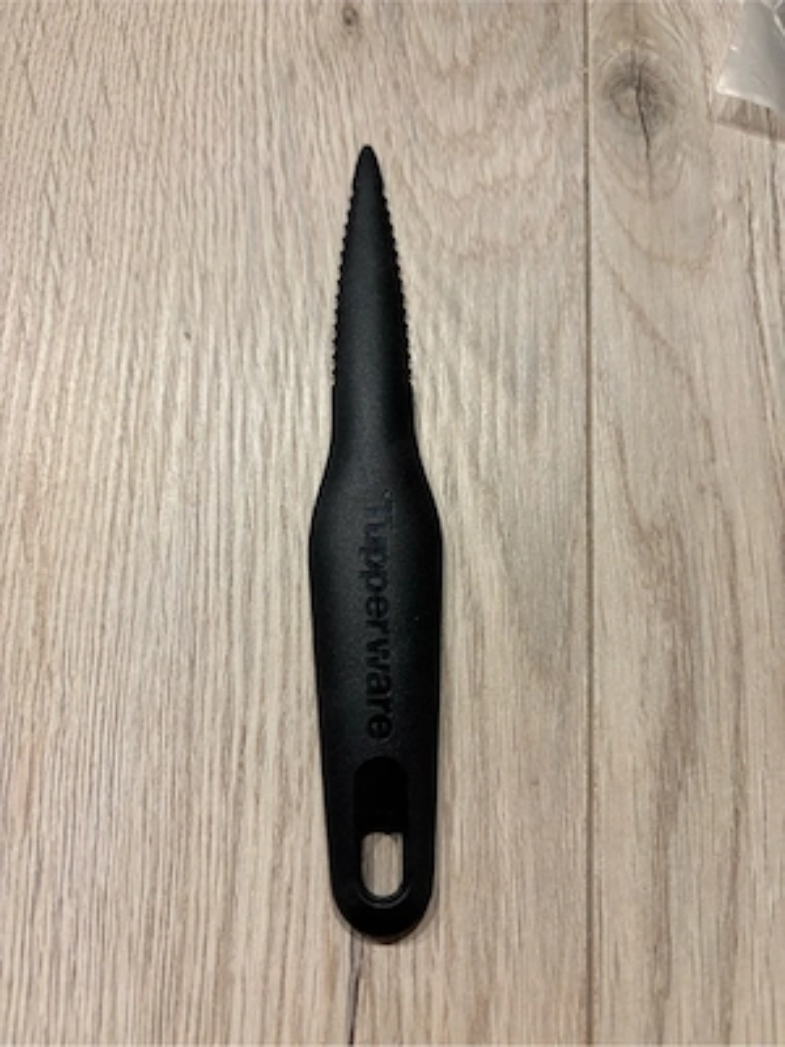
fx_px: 786
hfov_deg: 53.1
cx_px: 392
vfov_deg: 67.3
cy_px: 524
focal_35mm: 26
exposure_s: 1/50
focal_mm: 5.96
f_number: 1.6
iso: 125
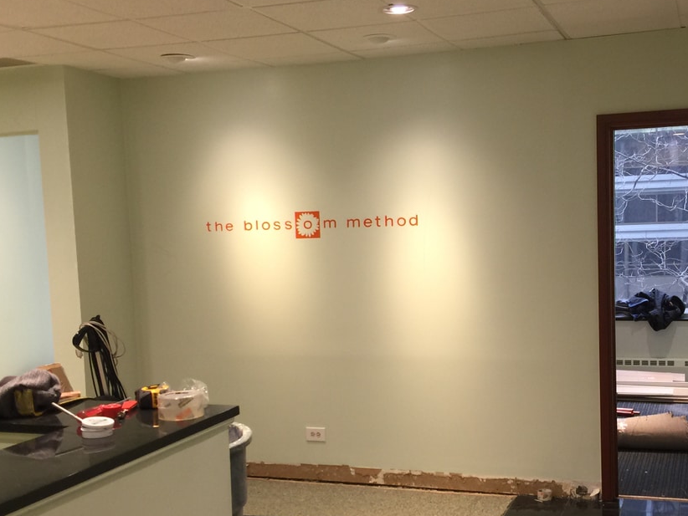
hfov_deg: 40.3
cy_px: 325
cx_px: 392
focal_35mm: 47
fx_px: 934
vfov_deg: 30.8
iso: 32
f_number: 2.2
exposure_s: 1/15
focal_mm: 4.15
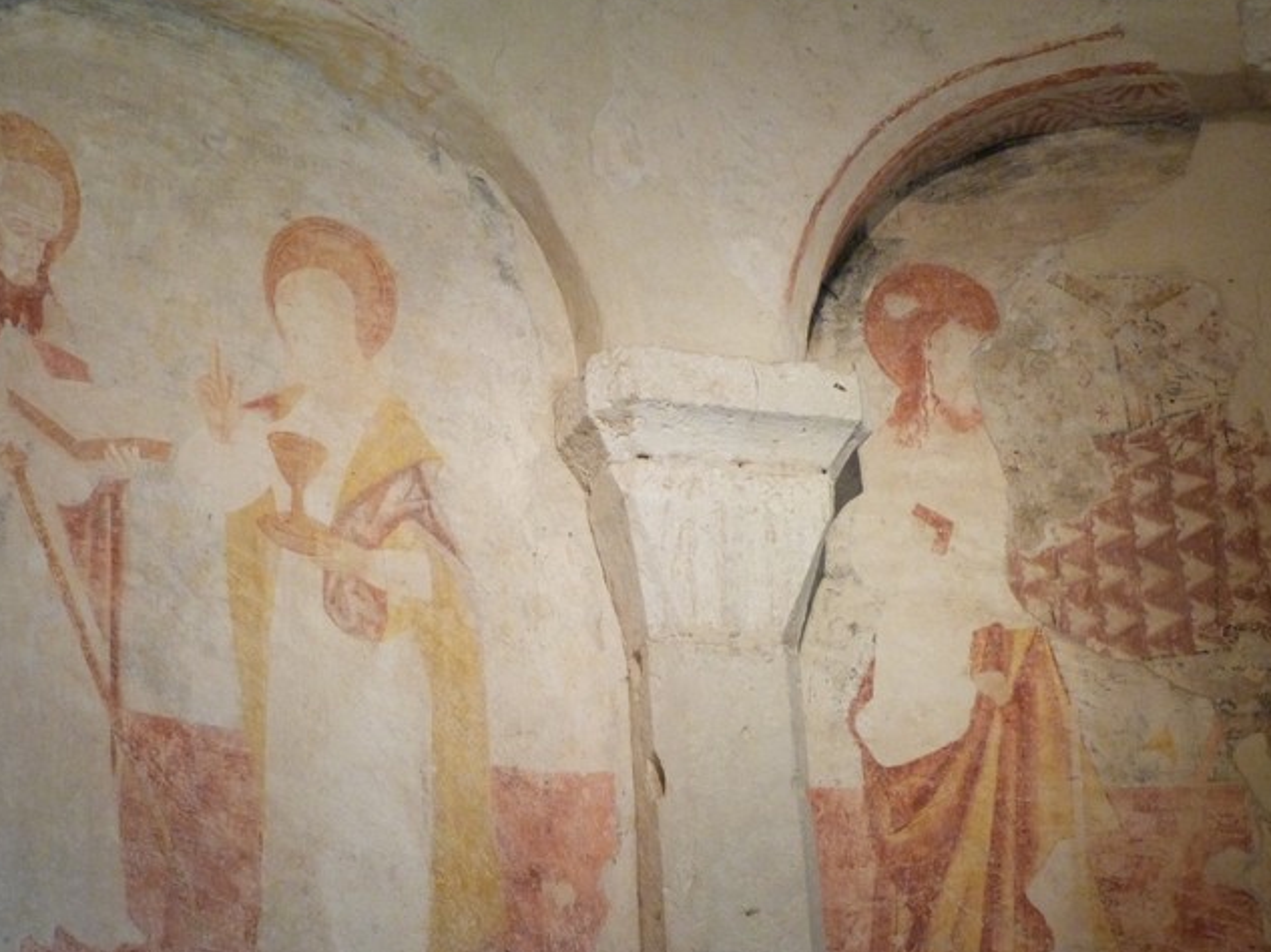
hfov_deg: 22.8
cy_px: 412
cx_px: 564
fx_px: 3156
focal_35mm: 86
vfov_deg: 17.1
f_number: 3.3
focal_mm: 12.1
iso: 400
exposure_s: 1/13
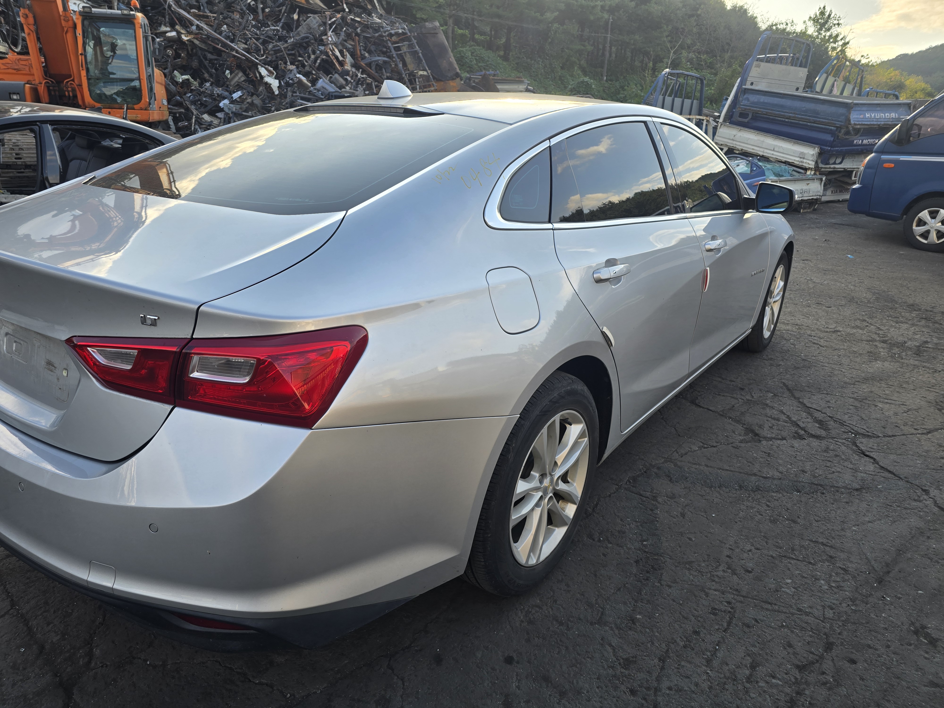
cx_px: 472
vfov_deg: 58.9
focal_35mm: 23
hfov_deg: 73.9
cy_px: 354
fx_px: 627
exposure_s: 1/253
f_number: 1.7
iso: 12
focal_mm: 6.3
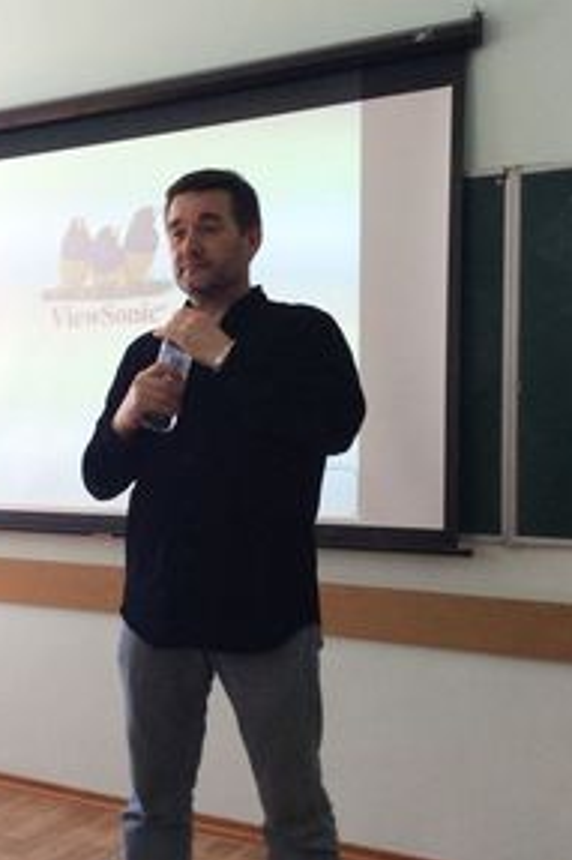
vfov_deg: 43.6
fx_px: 1074
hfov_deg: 29.5
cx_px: 160
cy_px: 431
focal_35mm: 45
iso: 50
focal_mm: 3.3
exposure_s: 1/100
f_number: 2.4
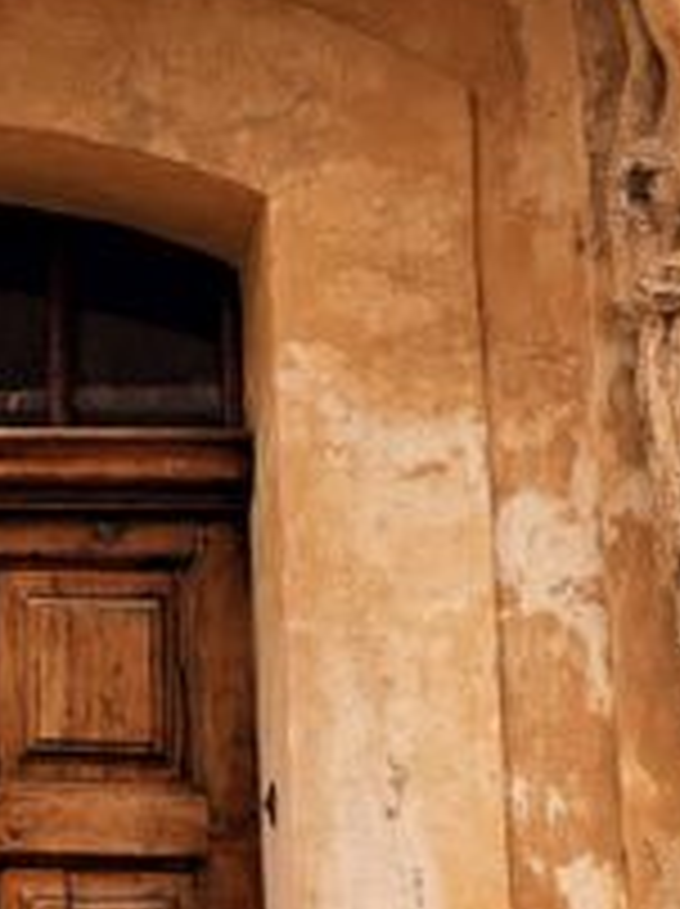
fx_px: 3465
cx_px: -189
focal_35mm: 132
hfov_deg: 11.0
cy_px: 441
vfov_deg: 15.0
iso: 25
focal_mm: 4.25
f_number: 1.8
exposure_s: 1/1235
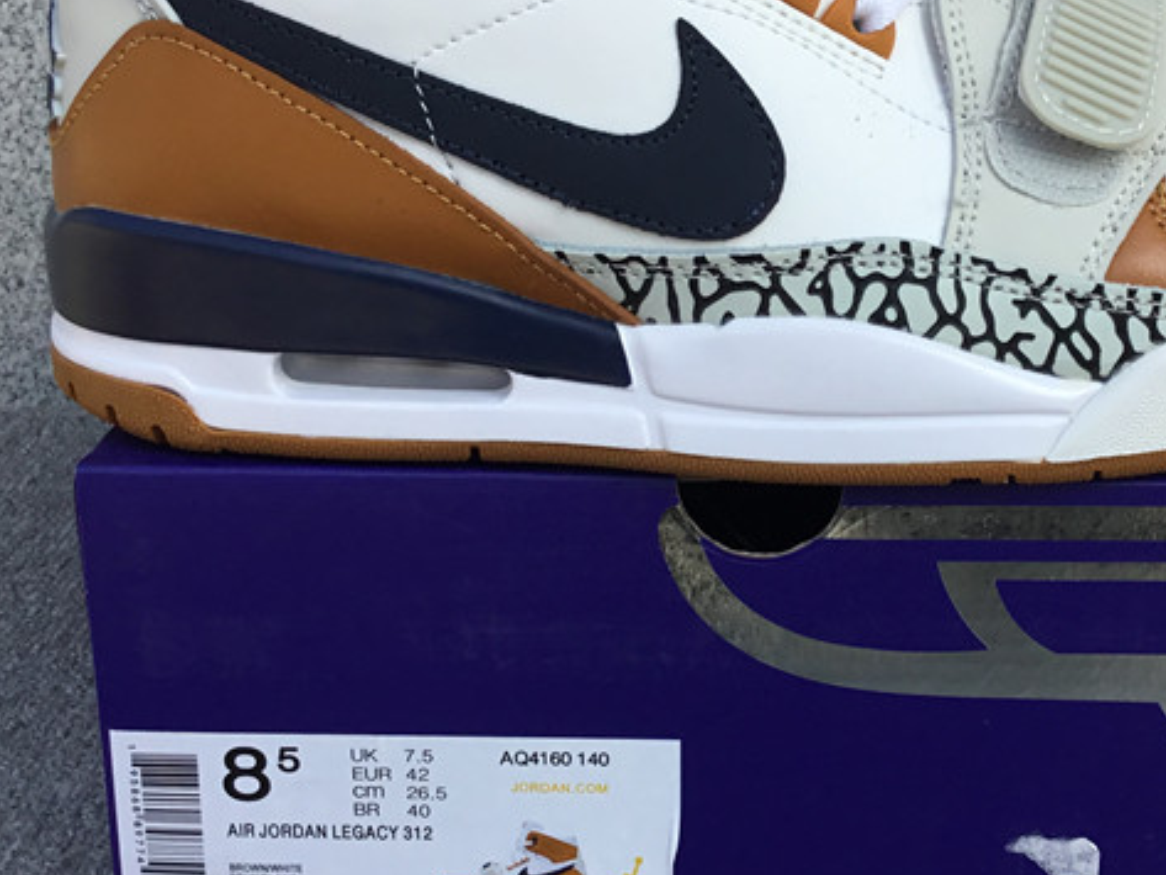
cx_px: 789
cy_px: 319
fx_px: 1988
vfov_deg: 24.7
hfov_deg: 32.4
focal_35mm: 59
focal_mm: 3.3
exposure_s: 1/806
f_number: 2.4
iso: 25
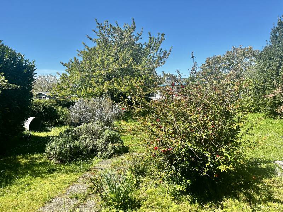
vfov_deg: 53.1
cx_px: 142
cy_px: 106
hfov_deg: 67.3
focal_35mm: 26
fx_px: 213
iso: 50
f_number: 1.6
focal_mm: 5.1
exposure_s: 1/1832
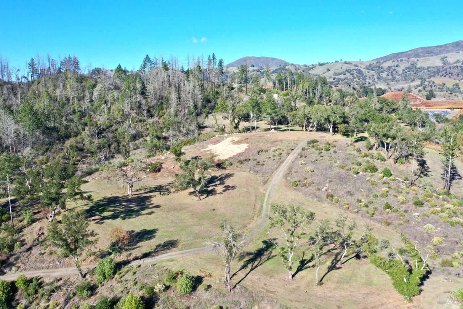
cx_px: 232
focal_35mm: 28
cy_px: 154
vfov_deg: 46.4
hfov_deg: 65.5
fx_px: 360
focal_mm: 10.26
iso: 100
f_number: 6.3
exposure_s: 1/200
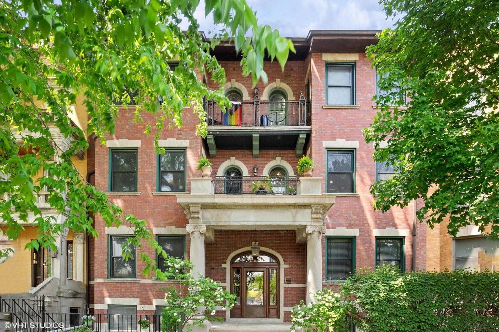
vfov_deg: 51.2
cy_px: 166
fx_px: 346
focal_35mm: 25
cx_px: 250
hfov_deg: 71.6
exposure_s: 1/25
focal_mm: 16.9
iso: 100
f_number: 11
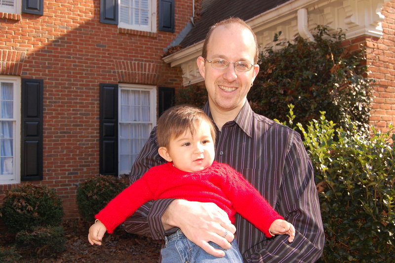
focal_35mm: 36
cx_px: 198
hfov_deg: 53.2
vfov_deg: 36.8
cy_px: 132
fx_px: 395
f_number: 8
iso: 400
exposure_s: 1/250
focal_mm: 24
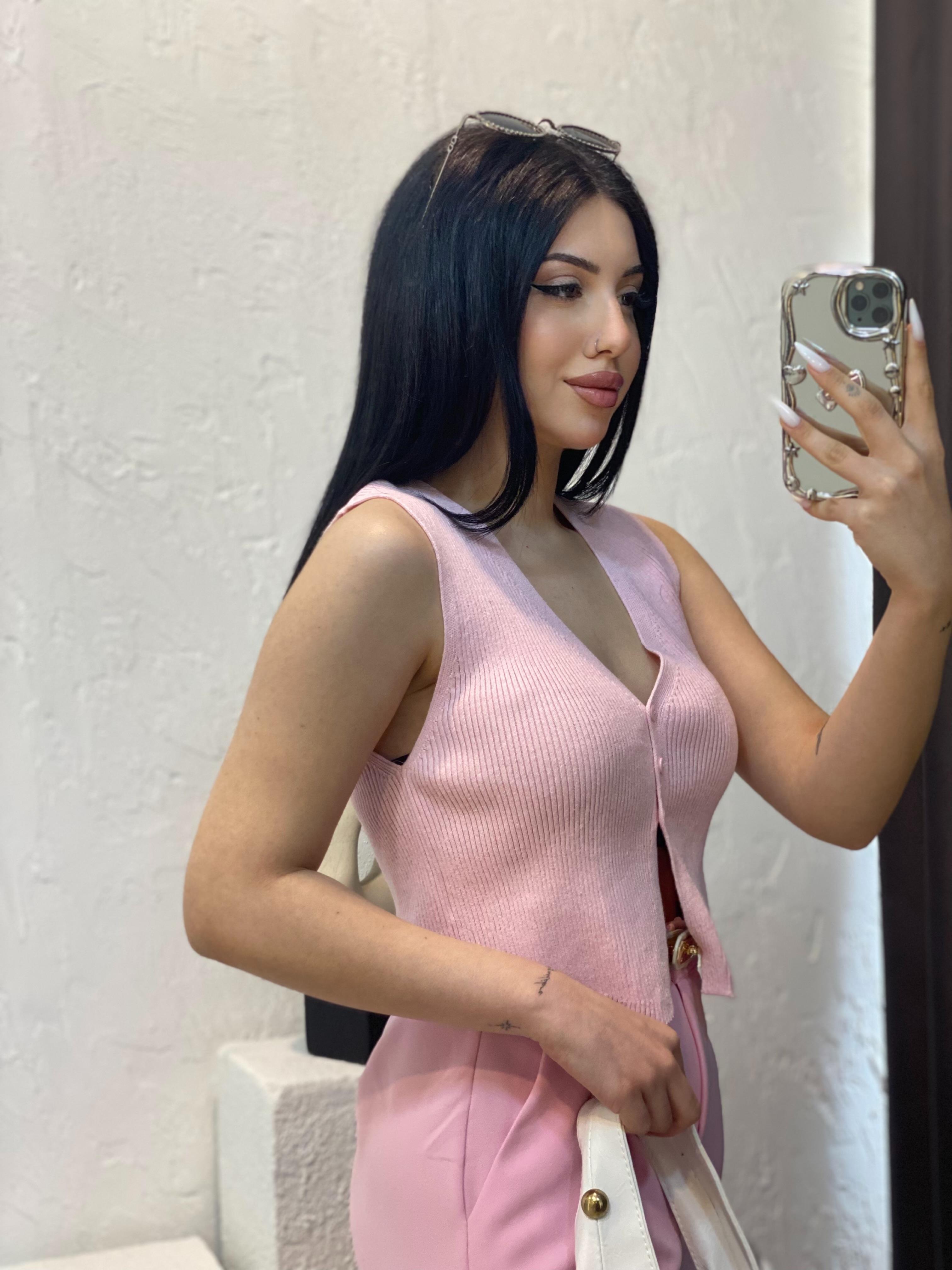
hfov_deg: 28.0
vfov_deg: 36.8
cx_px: 476
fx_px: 1907
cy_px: 635
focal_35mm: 52
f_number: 2
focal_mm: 6
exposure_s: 1/100
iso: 125
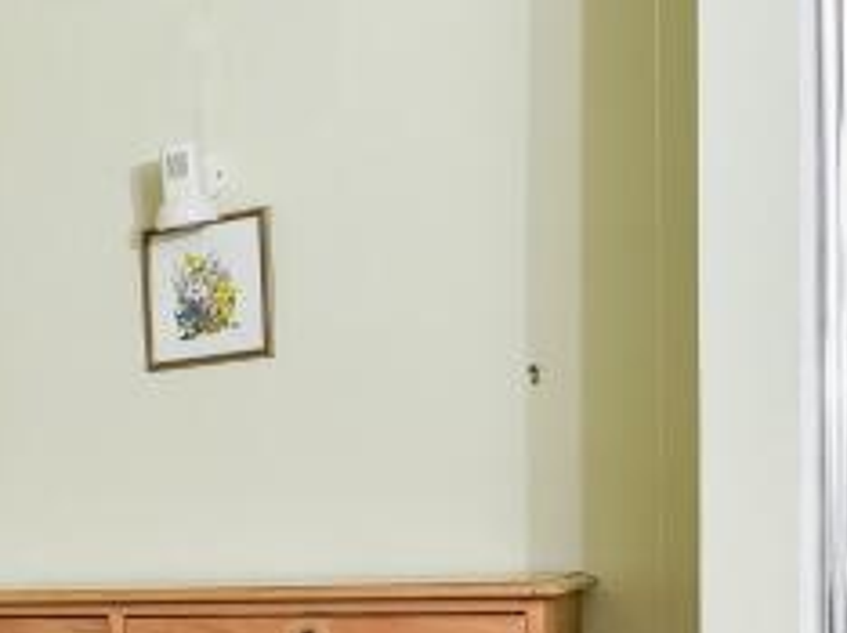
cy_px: 622
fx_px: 1442
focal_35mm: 59
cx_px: -594
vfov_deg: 23.8
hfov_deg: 22.6
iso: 320
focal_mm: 14
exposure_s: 1/125
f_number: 9
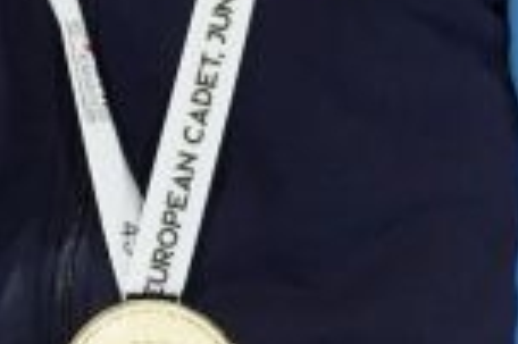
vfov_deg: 0.9
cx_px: 48
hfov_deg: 1.3
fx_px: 22681
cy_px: 300
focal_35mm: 1578
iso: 640
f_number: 2.8
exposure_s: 1/250
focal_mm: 200
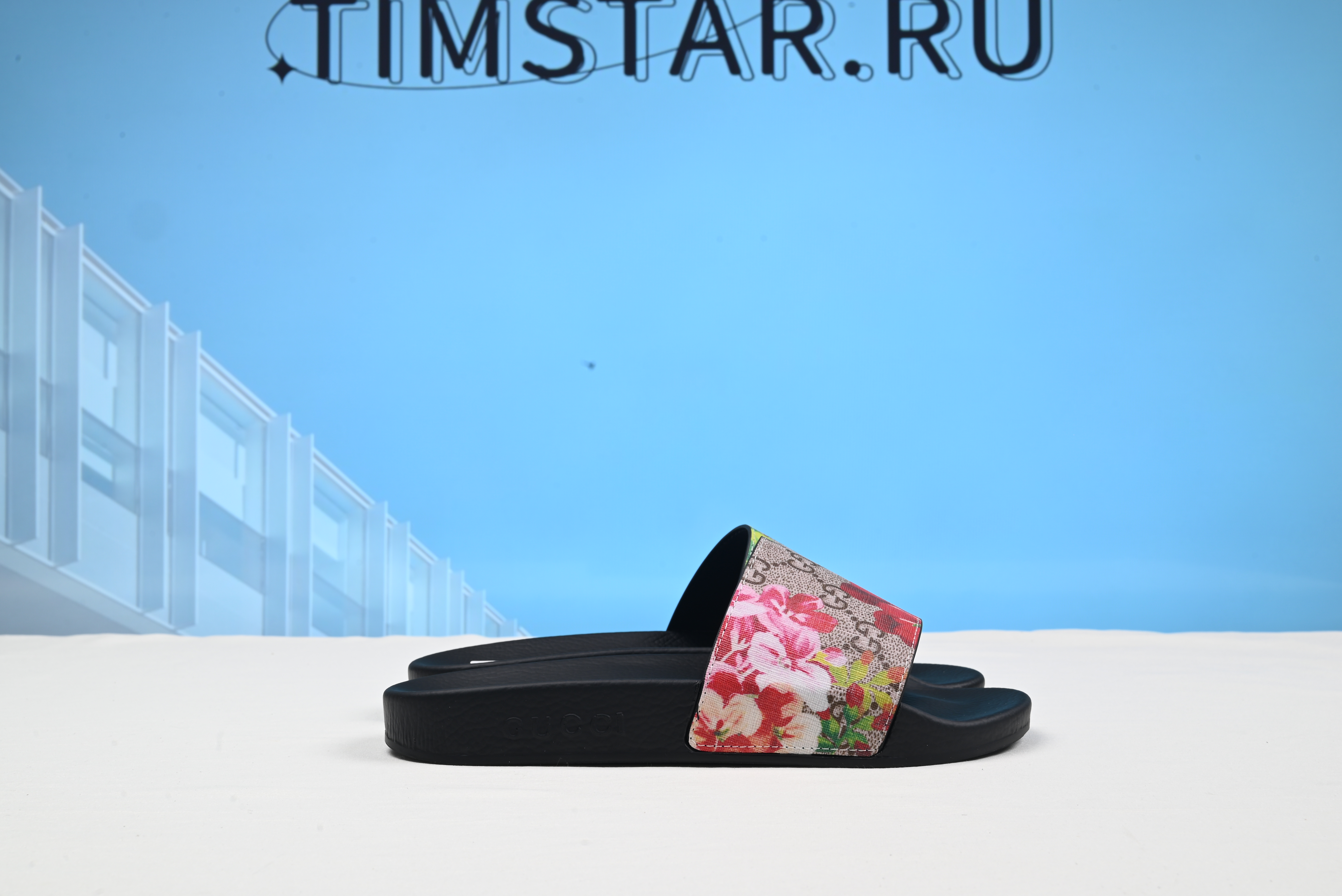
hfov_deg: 48.4
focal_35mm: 40
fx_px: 1492
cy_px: 448
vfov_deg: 33.4
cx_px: 671
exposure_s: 1/2.5
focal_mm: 40
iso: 100
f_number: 16
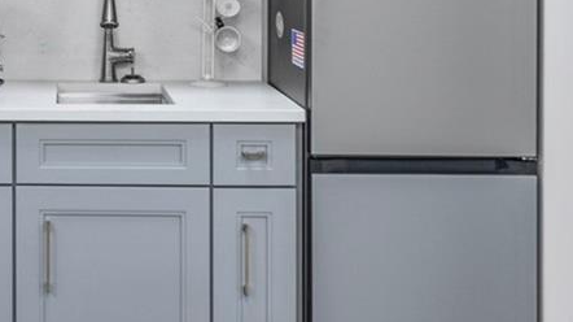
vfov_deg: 16.8
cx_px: -4
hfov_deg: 29.0
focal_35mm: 68
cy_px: -76
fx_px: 1033
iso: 200
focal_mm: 14
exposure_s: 1/8
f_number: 8
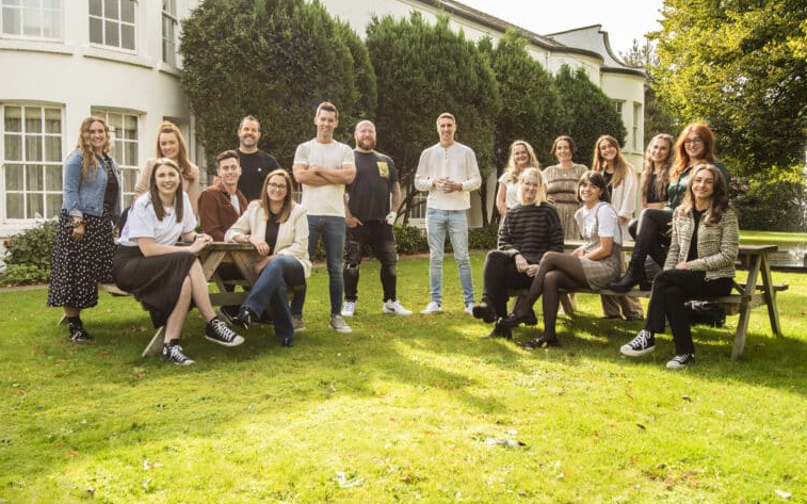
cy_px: 243
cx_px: 403
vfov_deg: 40.6
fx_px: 682
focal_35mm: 31
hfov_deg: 61.2
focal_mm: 20
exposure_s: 1/160
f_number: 5
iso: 125
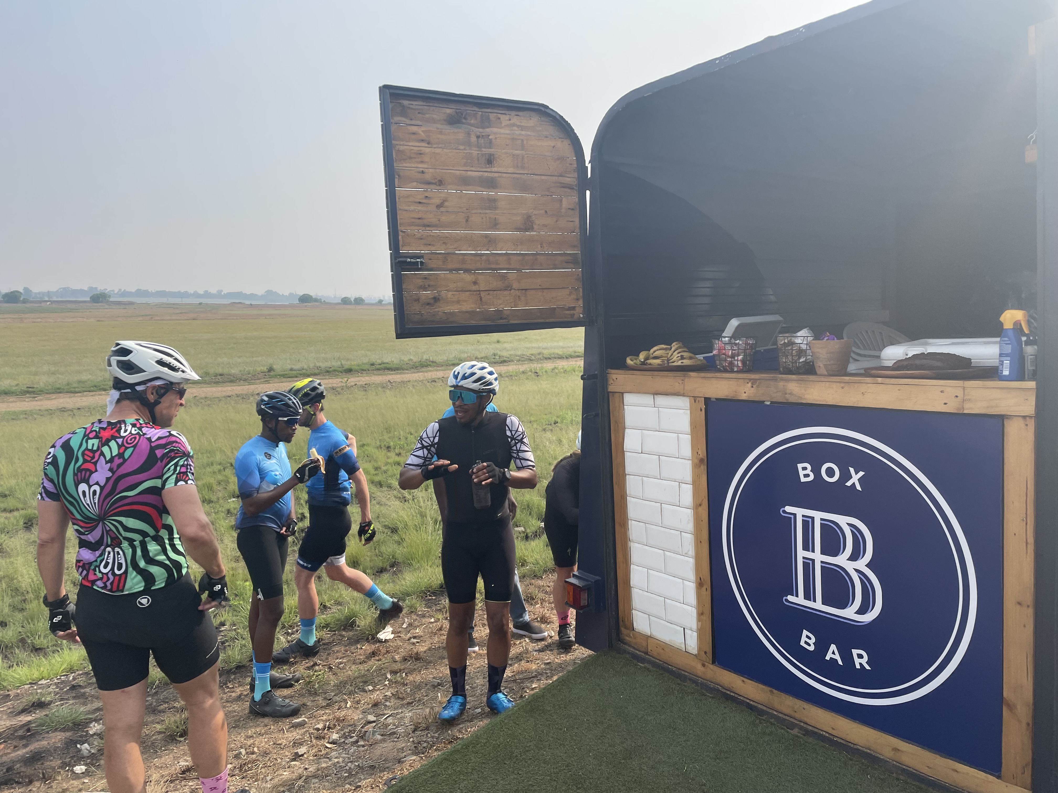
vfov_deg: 53.1
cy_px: 396
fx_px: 795
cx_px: 529
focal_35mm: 26
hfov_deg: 67.3
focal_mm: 4.2
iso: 32
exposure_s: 1/3205
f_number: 1.6
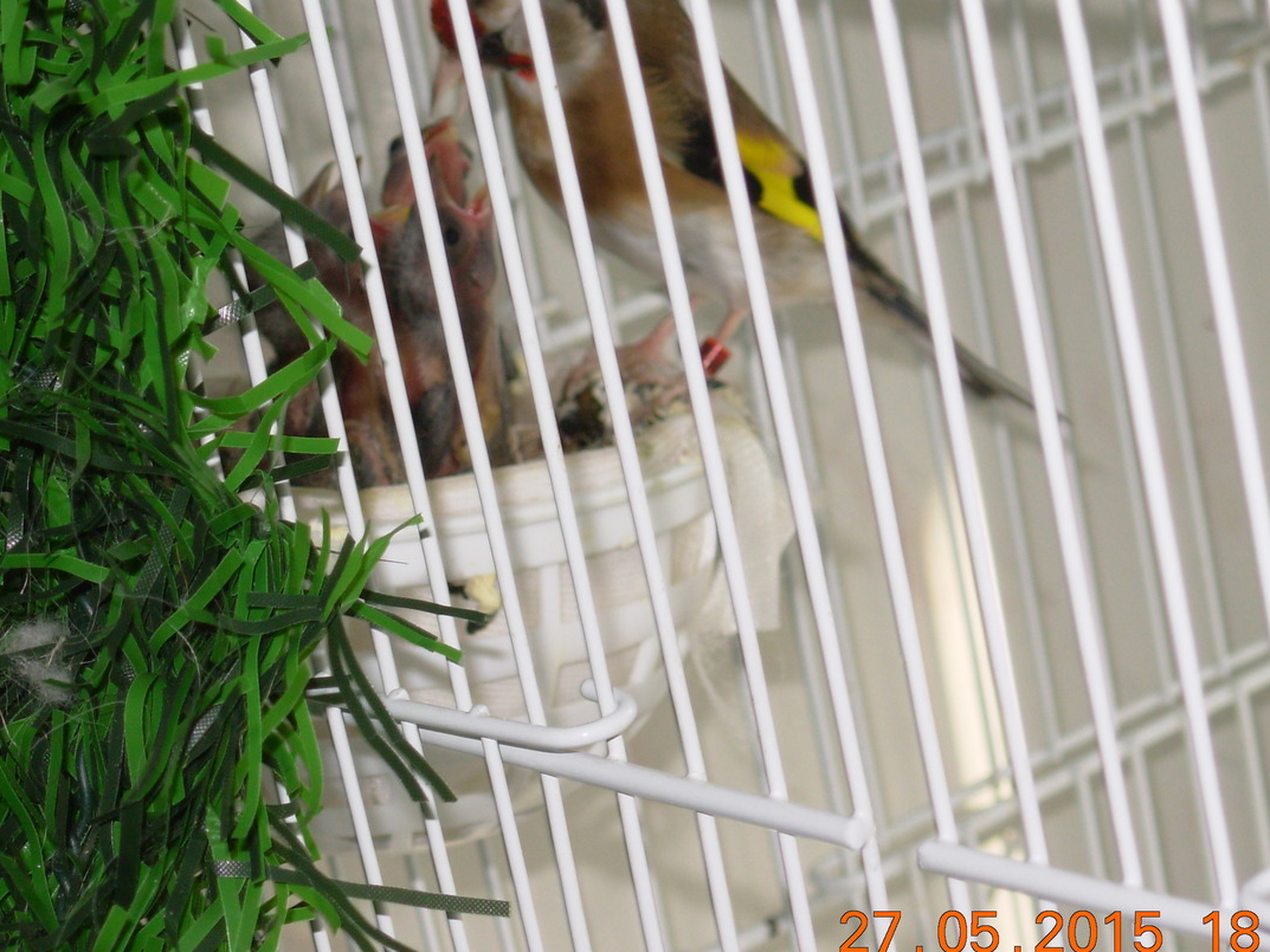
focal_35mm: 147
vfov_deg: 10.1
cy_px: 440
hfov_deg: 13.4
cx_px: 565
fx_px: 5394
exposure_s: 1/73.9
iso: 50
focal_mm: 18.6
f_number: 4.2
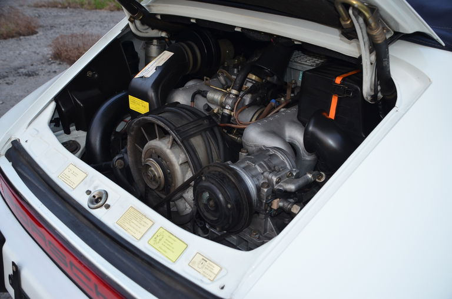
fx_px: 413
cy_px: 150
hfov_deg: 57.3
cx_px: 226
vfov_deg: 39.8
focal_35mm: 33
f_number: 3.8
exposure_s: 1/60
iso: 500
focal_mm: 22
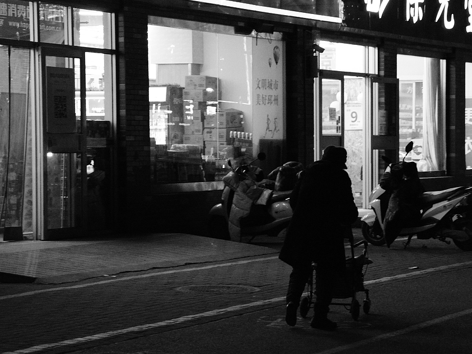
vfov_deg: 11.7
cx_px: 342
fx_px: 1731
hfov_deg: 15.5
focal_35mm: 127
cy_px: 188
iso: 6400
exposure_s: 1/100
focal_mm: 58
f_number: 7.1
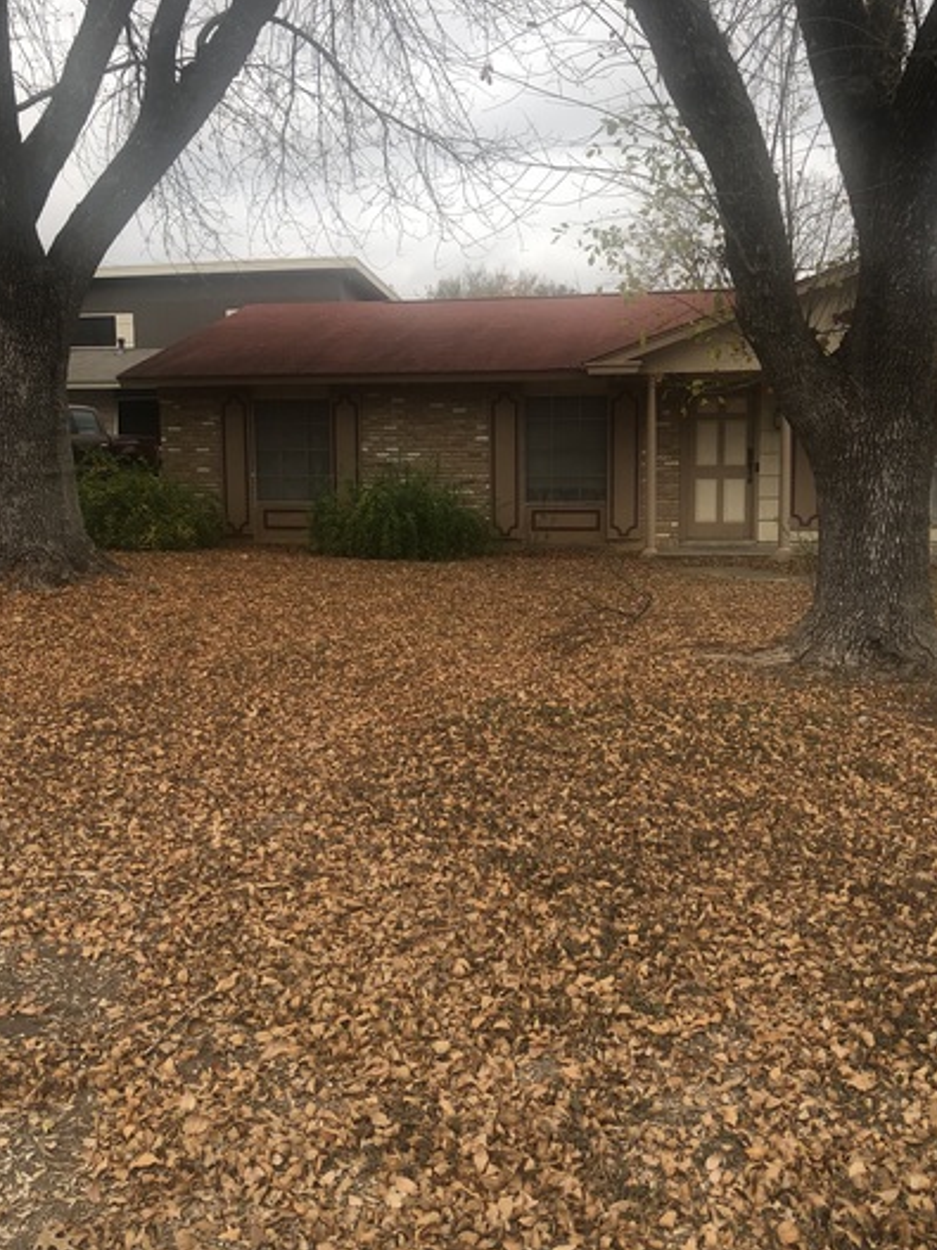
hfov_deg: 41.6
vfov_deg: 54.0
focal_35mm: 34
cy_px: 621
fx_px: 1228
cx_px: 548
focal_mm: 3.99
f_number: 1.8
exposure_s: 1/415
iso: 20
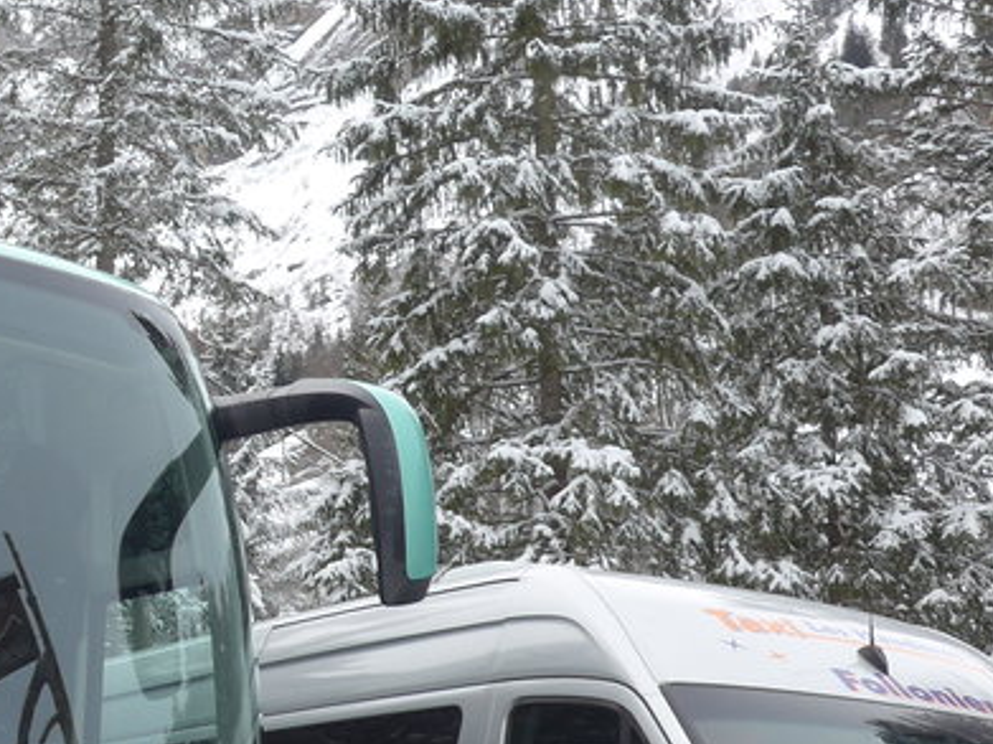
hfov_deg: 20.5
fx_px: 2552
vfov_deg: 16.5
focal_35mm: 89
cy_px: 515
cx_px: -218
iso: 80
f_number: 2.8
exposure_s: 1/400
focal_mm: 6
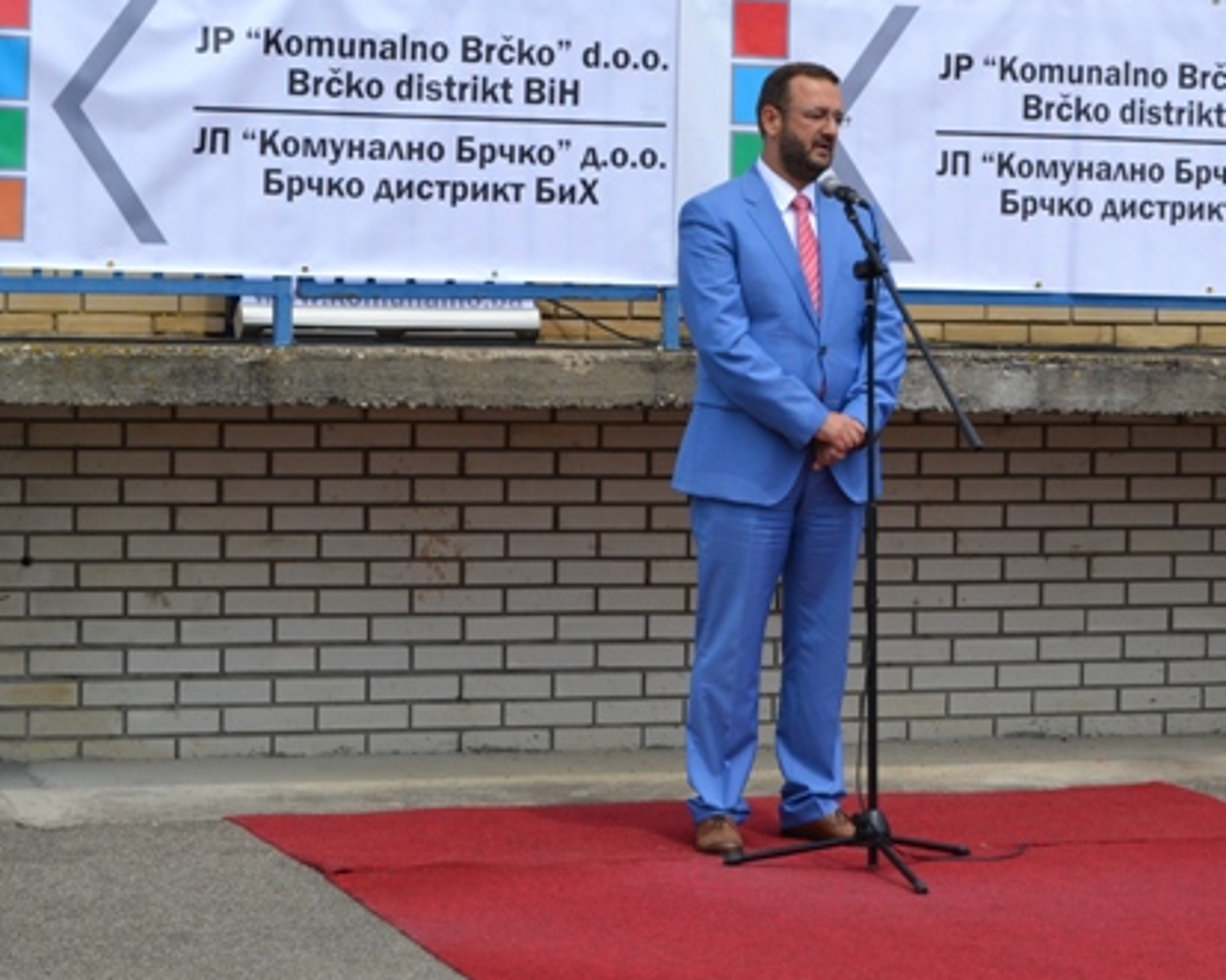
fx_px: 4343
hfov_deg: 16.0
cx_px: 782
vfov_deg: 12.9
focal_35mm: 120
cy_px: 398
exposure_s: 1/250
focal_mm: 55
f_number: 8
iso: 100
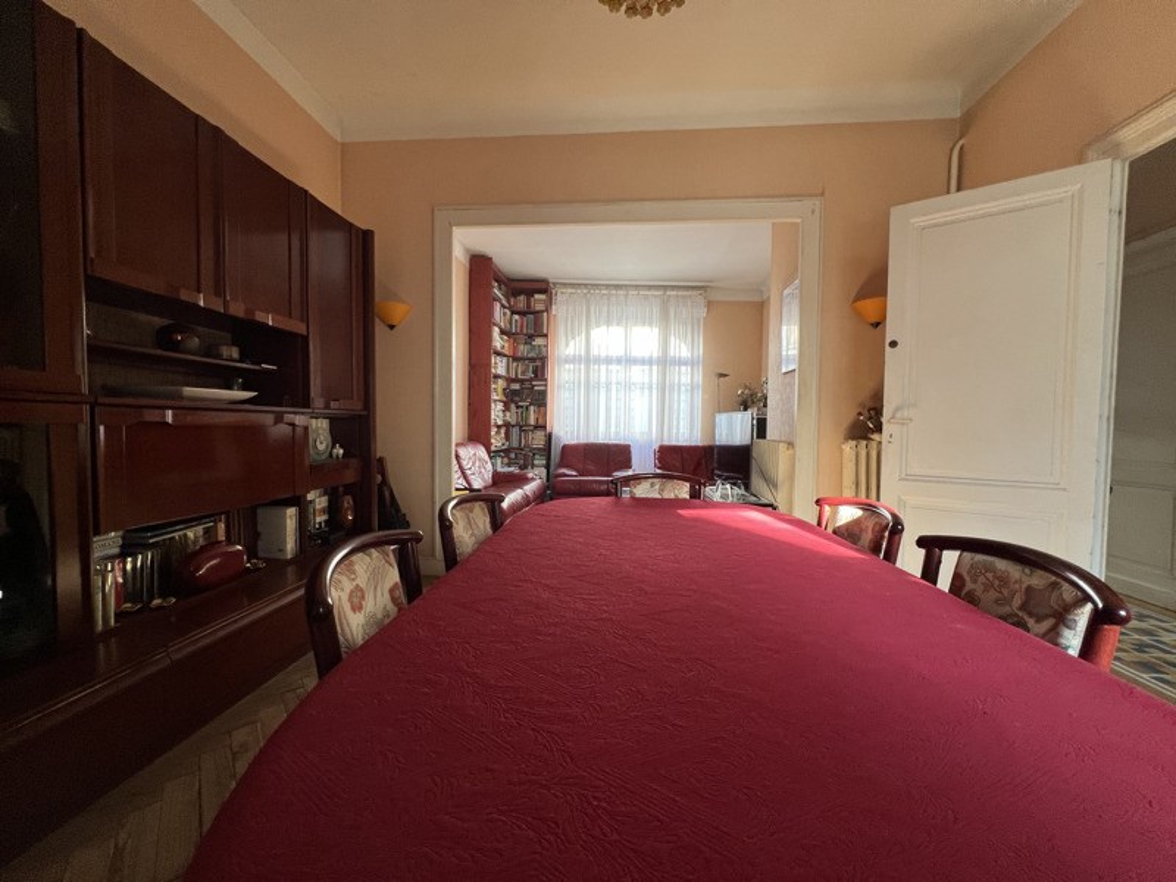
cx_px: 588
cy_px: 441
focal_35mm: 13
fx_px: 442
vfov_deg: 89.9
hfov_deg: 106.2
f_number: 1.8
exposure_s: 1/99
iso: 160
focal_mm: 1.57
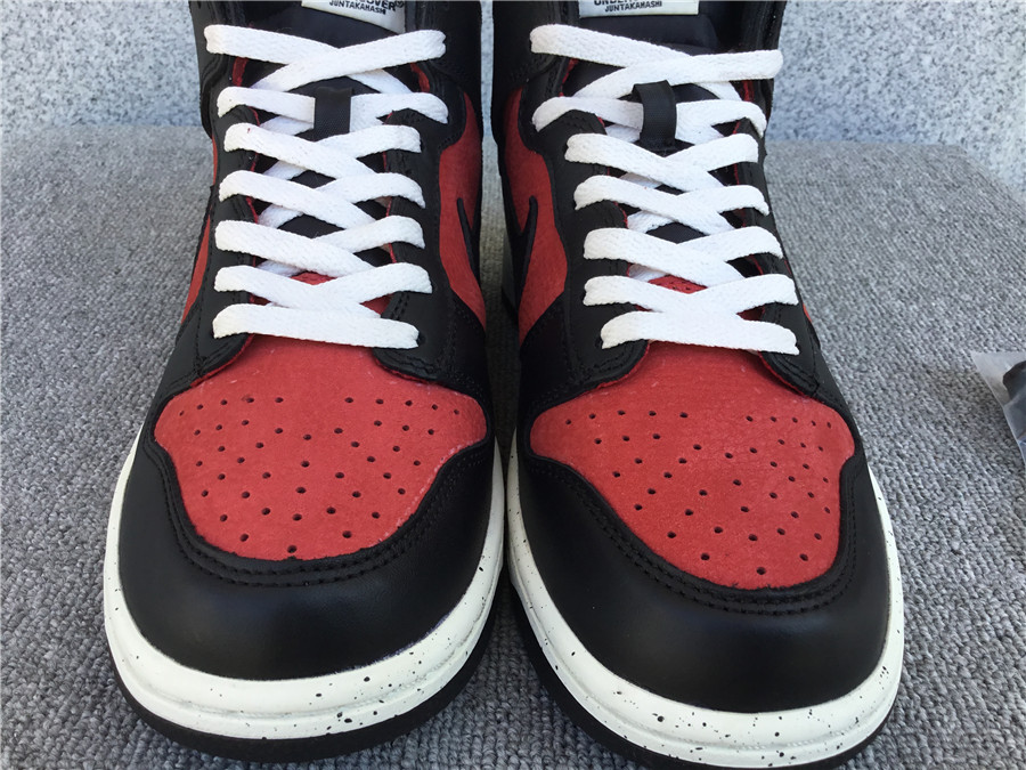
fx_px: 919
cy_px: 385
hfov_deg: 58.4
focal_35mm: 31
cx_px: 513
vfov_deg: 45.4
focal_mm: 3.3
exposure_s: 1/225
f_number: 2.4
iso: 25
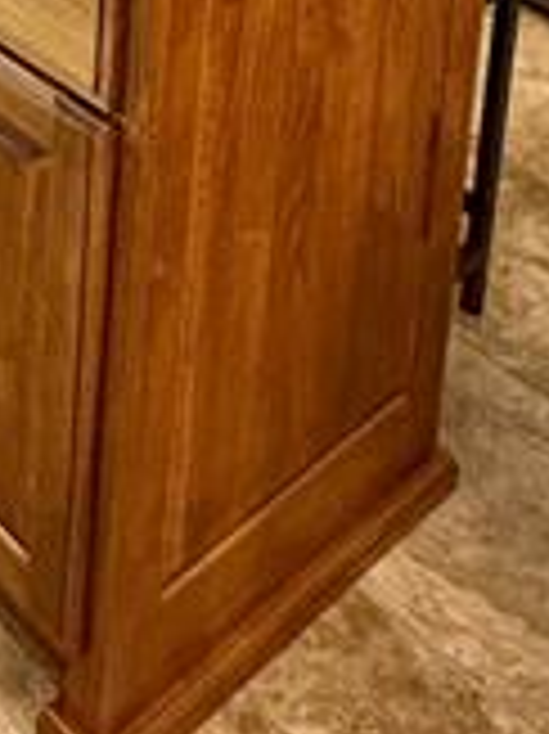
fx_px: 1397
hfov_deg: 18.8
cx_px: -342
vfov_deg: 20.7
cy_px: -581
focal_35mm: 66
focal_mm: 2.22
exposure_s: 1/60
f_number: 2.2
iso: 500
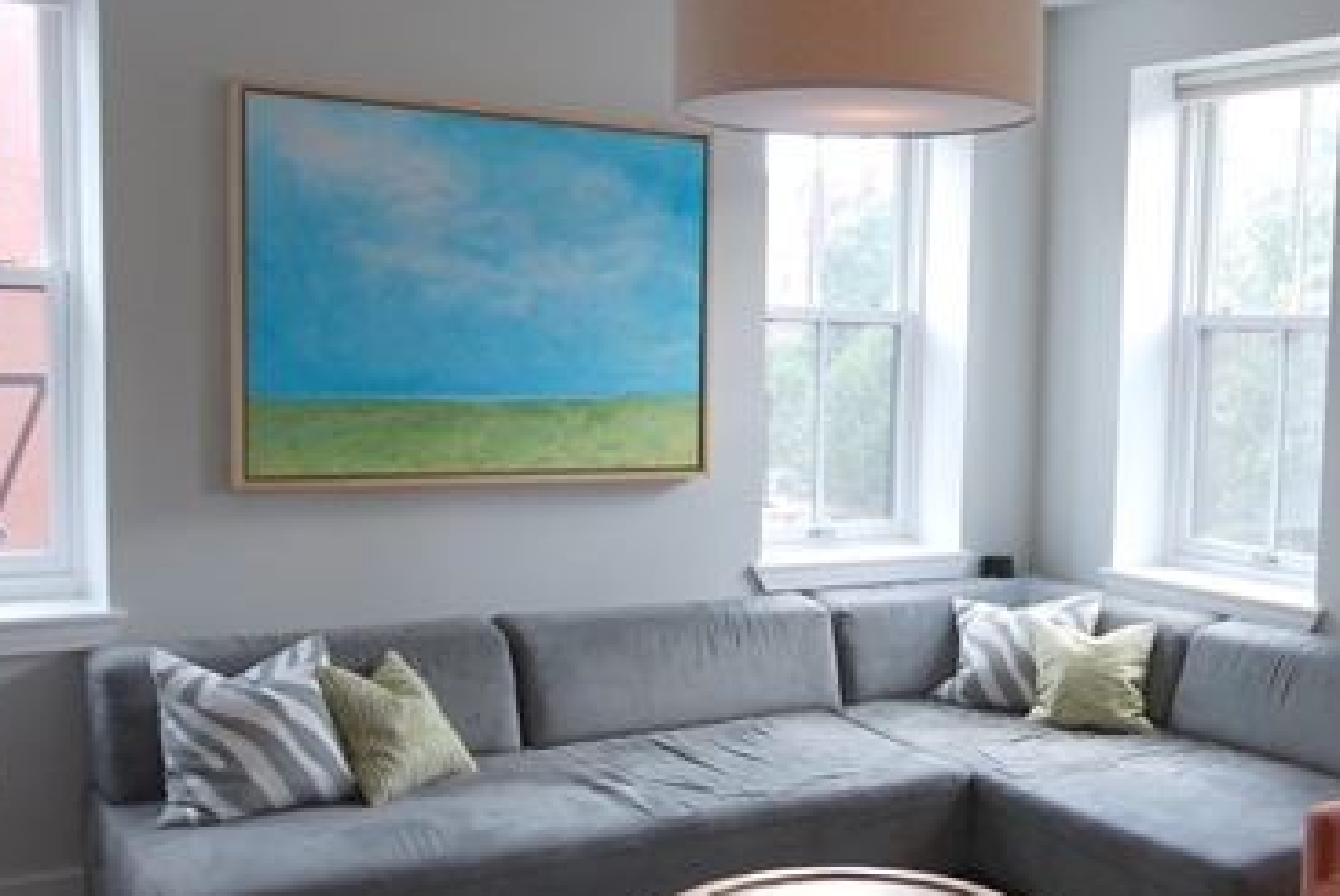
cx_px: 948
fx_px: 1565
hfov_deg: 45.3
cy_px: 475
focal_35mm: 42
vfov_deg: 32.0
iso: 200
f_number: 4
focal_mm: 10
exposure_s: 1/40
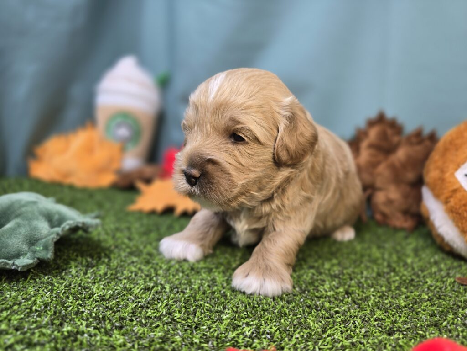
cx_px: 234
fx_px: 310
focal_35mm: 23
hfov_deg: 73.9
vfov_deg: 58.9
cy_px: 176
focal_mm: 6.3
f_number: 1.7
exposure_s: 1/69.4
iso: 64
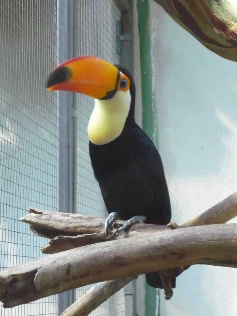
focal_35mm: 120
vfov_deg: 16.4
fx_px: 1095
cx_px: 104
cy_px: 146
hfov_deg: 12.3
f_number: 5.1
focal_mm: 16.5
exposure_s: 1/8
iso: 800
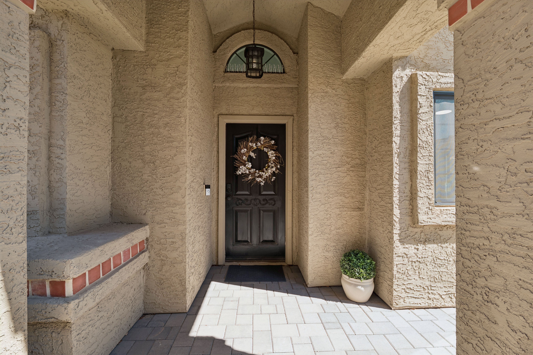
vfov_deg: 81.2
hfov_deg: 104.3
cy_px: 178
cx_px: 266
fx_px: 207
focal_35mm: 14
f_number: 8
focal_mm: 14
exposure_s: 1/160
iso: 400
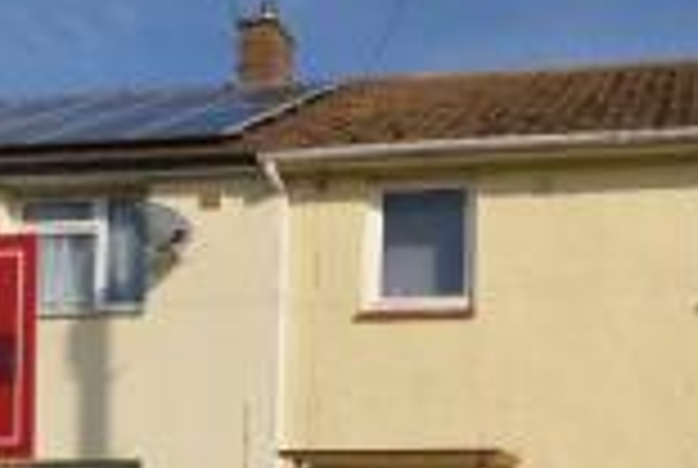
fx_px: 982
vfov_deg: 25.2
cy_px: 497
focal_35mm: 51
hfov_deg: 37.7
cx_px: 558
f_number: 14
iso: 100
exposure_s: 1/200
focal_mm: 11
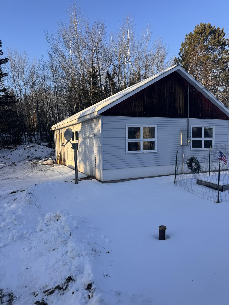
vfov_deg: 71.6
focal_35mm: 24
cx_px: 114
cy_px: 152
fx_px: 212
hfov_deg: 56.8
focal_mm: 6.76
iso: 80
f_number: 1.78
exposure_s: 1/1488
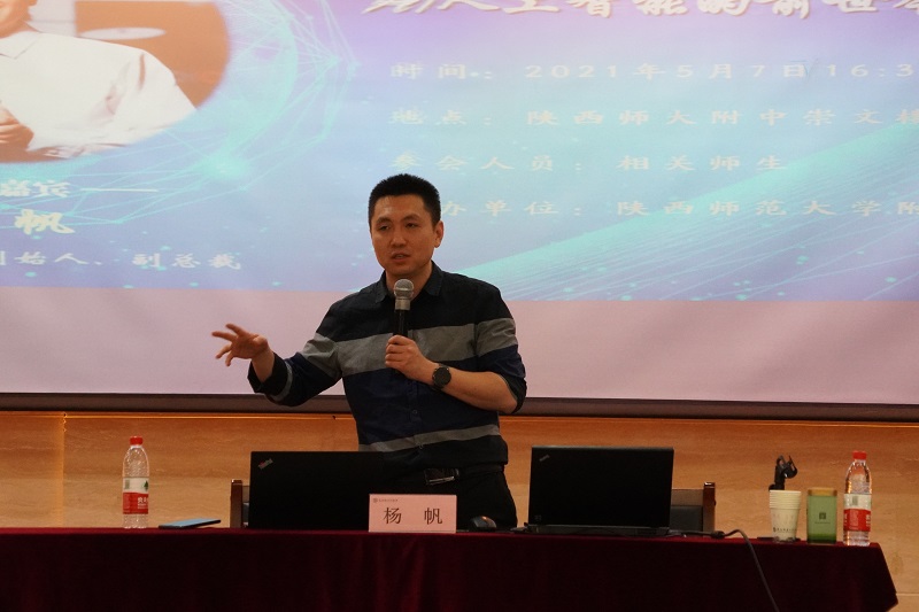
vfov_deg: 5.8
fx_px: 6010
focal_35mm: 236
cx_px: 460
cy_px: 306
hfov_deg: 8.7
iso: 6400
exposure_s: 1/100
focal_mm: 157
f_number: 6.3
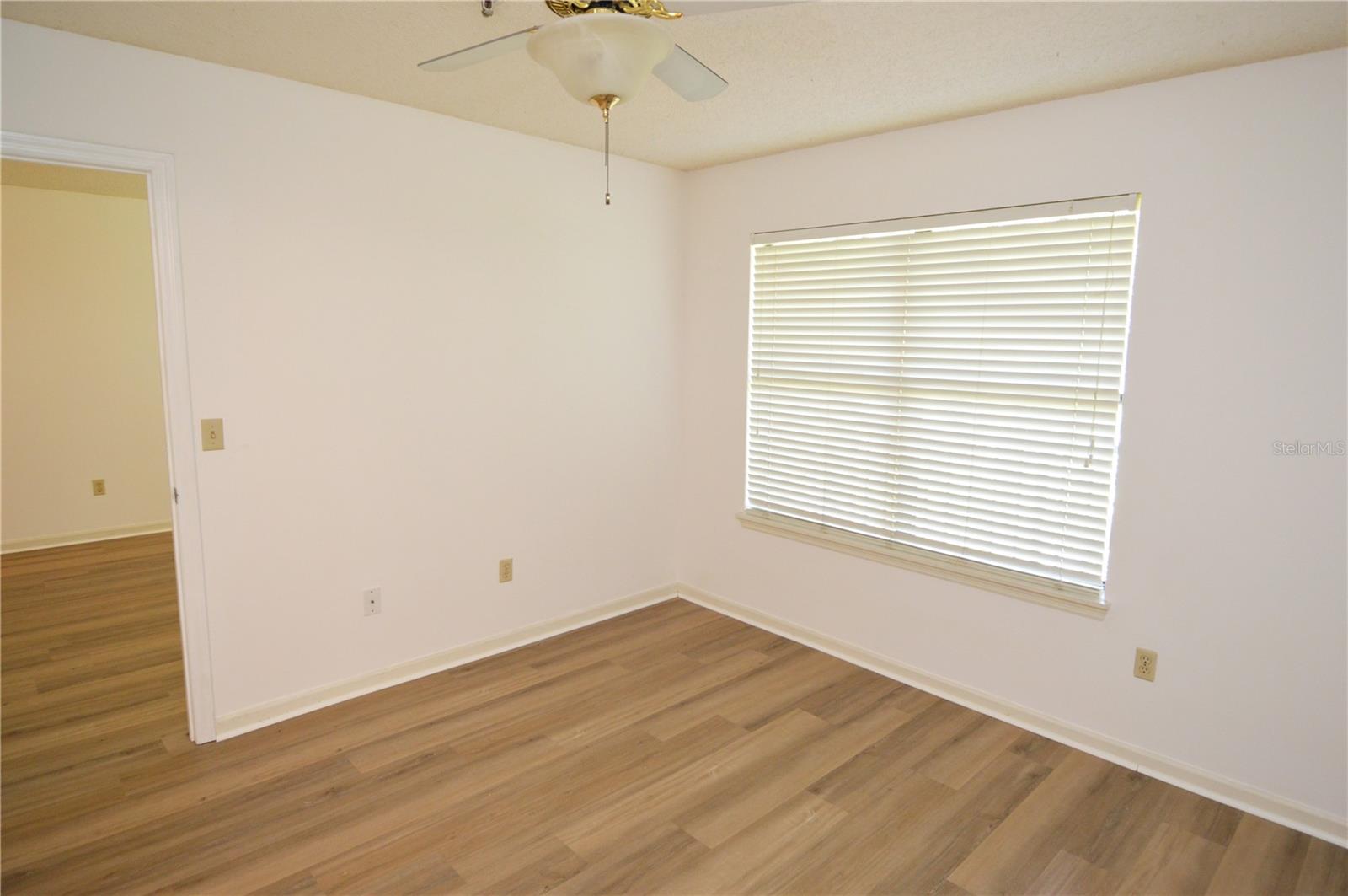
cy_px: 448
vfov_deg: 67.3
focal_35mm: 18
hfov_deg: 90.1
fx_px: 673
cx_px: 674
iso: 800
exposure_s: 1/60
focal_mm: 12
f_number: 4
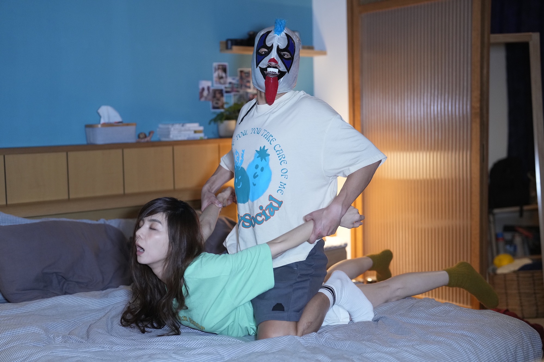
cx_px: 272
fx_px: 755
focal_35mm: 50
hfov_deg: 39.6
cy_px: 181
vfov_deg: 27.0
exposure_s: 1/160
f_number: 1.8
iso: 2000
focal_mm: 50
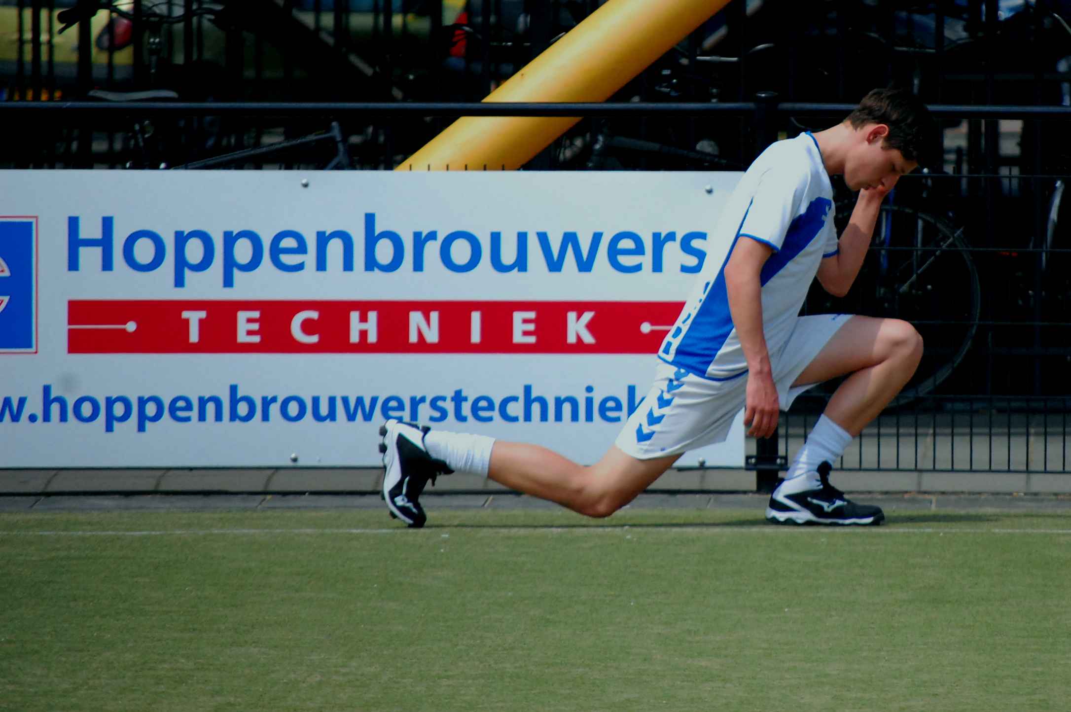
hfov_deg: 6.9
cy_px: 356
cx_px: 536
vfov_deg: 4.6
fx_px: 8917
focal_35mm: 300
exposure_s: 1/2500
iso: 1600
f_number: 5.6
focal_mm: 200
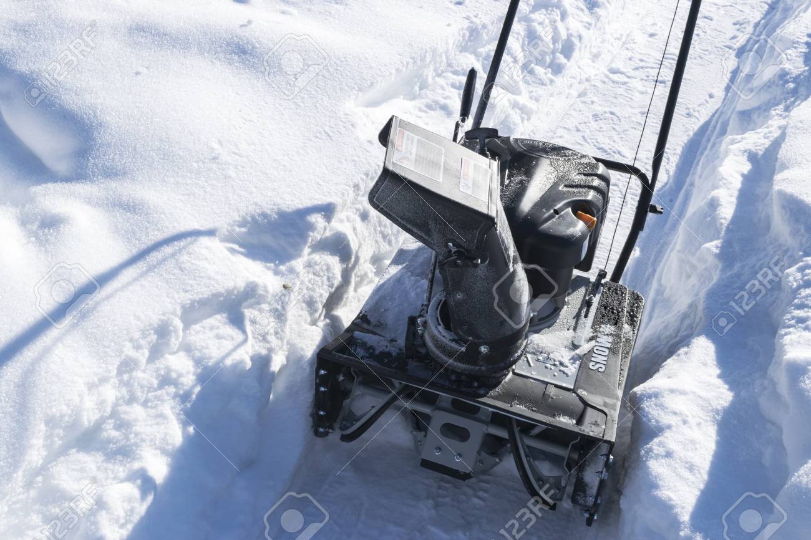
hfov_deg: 47.9
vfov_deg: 33.0
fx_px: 912
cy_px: 270
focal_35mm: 40
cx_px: 406
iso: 100
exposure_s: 1/100
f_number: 14
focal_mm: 27
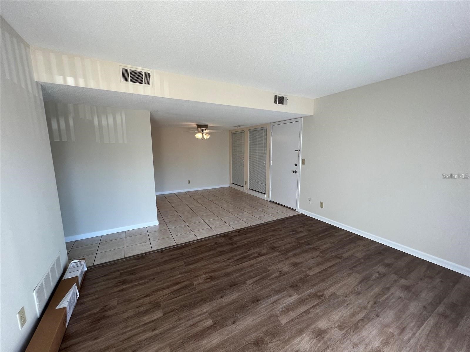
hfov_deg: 106.2
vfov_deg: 89.9
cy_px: 176
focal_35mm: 13
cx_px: 235
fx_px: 177
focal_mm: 1.57
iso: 64
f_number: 1.8
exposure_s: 1/120
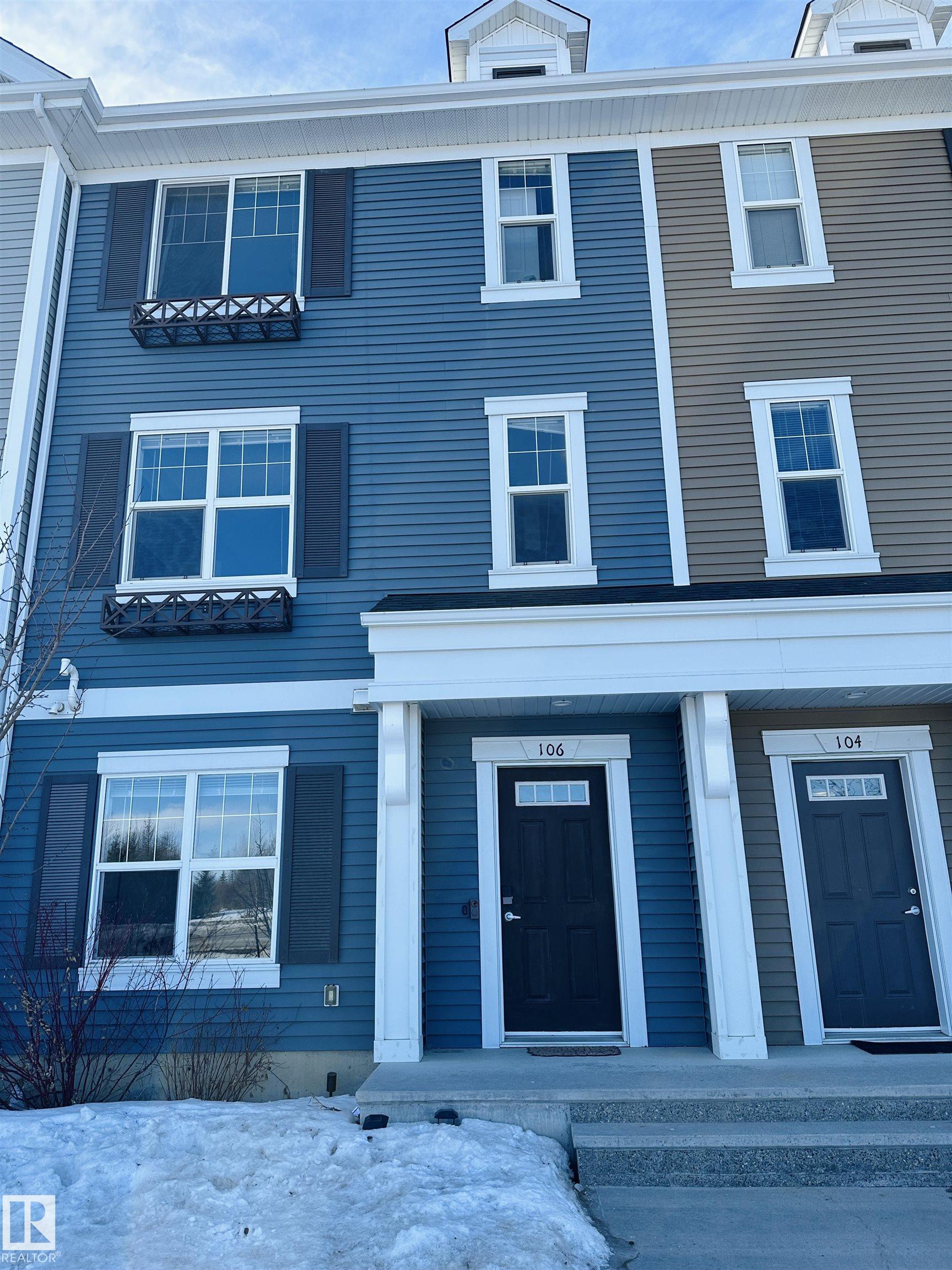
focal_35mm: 24
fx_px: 880
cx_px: 476
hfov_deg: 56.8
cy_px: 635
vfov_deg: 71.6
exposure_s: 1/2469
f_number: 1.78
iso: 80
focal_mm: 6.86
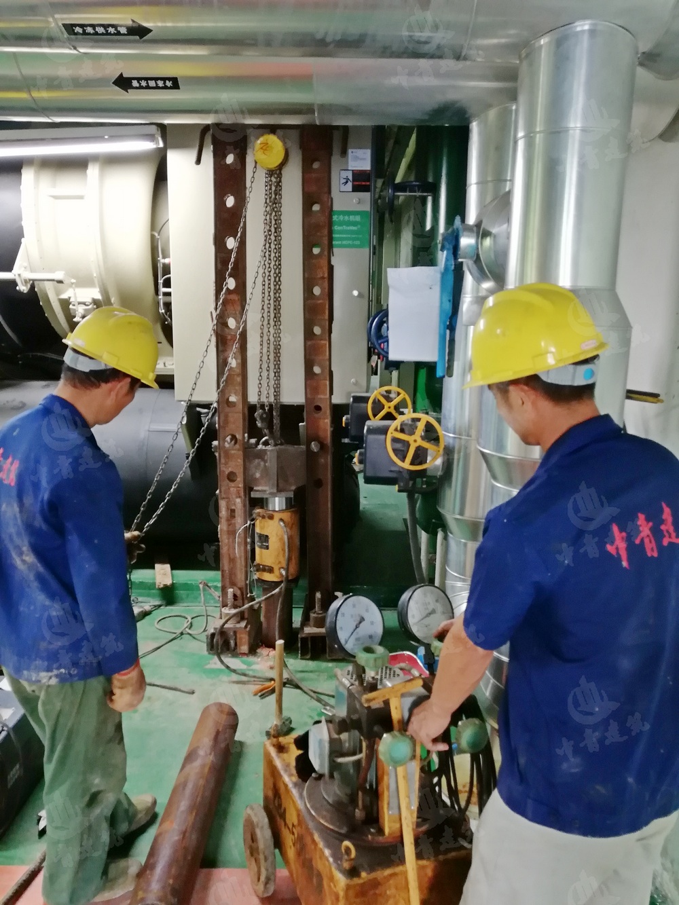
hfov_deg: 51.4
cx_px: 340
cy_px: 452
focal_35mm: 27
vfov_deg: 65.3
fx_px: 706
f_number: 1.8
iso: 400
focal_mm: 3.83
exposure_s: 1/25
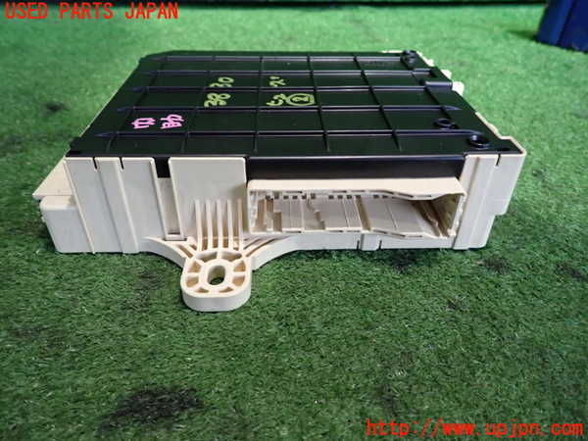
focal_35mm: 25
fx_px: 425
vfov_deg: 54.9
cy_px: 220
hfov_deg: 69.4
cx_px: 294
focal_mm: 4.5
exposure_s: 1/30
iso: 640
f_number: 2
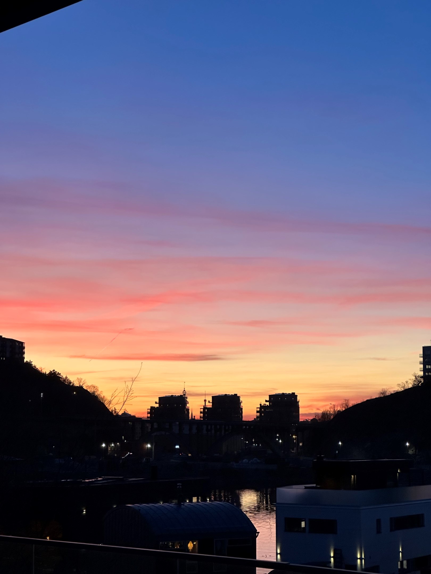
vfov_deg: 25.3
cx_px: 216
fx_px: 1278
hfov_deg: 19.1
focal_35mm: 77
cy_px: 287
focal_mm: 9
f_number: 2.8
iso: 200
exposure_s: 1/100
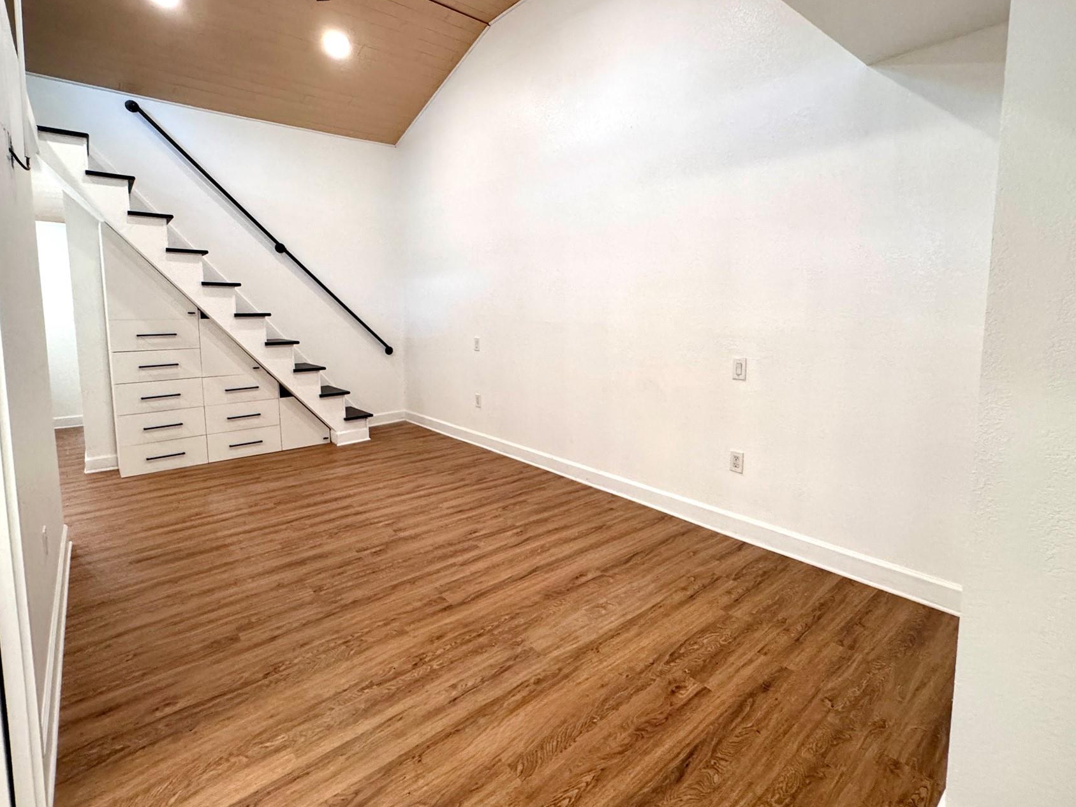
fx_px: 528
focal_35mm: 17
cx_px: 525
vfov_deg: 74.5
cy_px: 359
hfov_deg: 91.0
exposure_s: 1/120
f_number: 2.2
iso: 320
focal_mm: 2.22
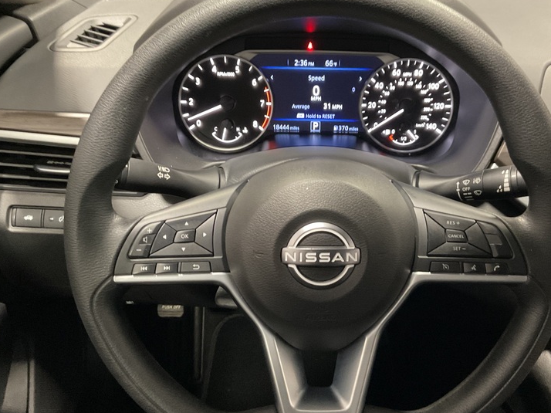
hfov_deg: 47.8
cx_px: 312
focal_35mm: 39
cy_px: 218
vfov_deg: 36.8
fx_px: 621
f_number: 1.8
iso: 320
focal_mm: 3
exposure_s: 1/25
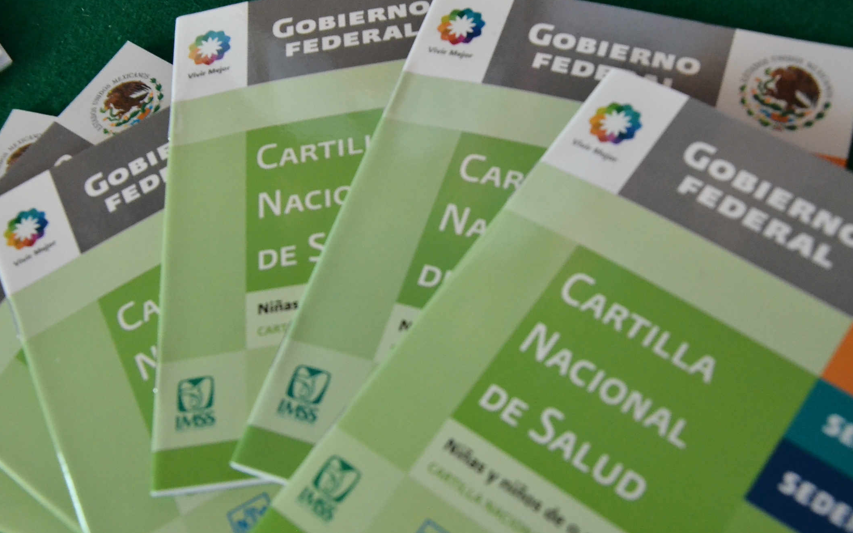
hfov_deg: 44.7
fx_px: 1037
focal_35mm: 45
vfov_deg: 28.8
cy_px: 296
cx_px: 459
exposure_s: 1/320
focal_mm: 25
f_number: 8
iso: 3200
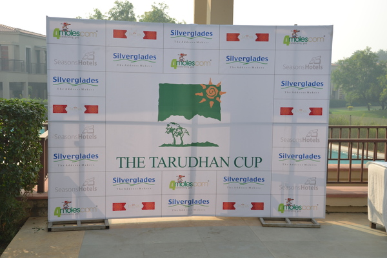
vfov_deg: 26.5
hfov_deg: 38.9
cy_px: 129
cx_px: 194
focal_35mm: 51
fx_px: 548
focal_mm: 34
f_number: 6.3
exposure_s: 1/160
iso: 100
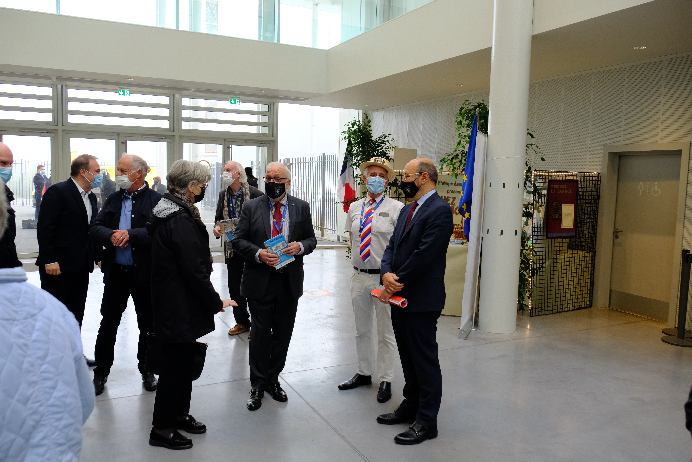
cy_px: 231
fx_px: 557
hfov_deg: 63.7
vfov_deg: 45.0
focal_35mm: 29
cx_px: 346
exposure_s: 1/220
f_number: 4.5
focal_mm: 19
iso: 1600
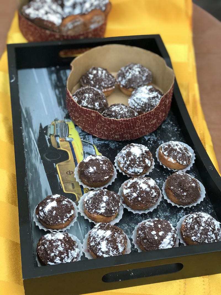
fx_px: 485
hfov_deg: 25.7
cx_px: 110
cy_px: 148
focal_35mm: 57
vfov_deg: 33.8
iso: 32
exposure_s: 1/50
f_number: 2.8
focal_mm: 6.6
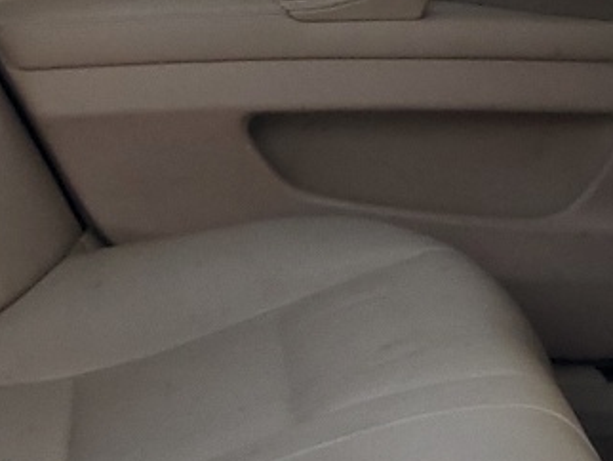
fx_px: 2286
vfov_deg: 11.5
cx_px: 360
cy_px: 198
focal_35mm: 129
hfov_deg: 15.3
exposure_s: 1/60.2
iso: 74
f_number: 1.5
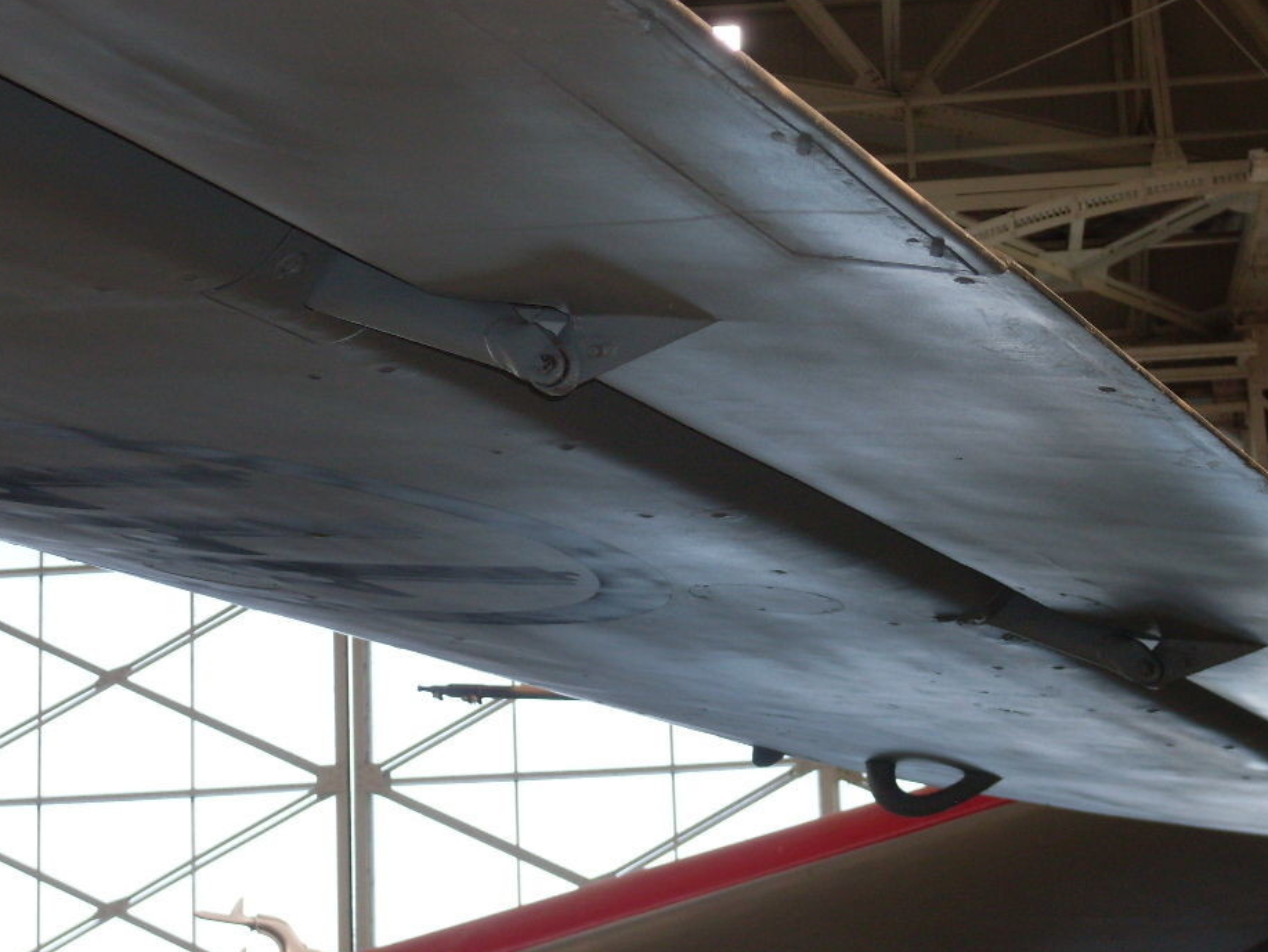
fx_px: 4213
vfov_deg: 12.9
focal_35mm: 115
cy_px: 437
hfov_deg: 17.1
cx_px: 610
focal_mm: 17.1
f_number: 4.8
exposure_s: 1/60
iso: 100
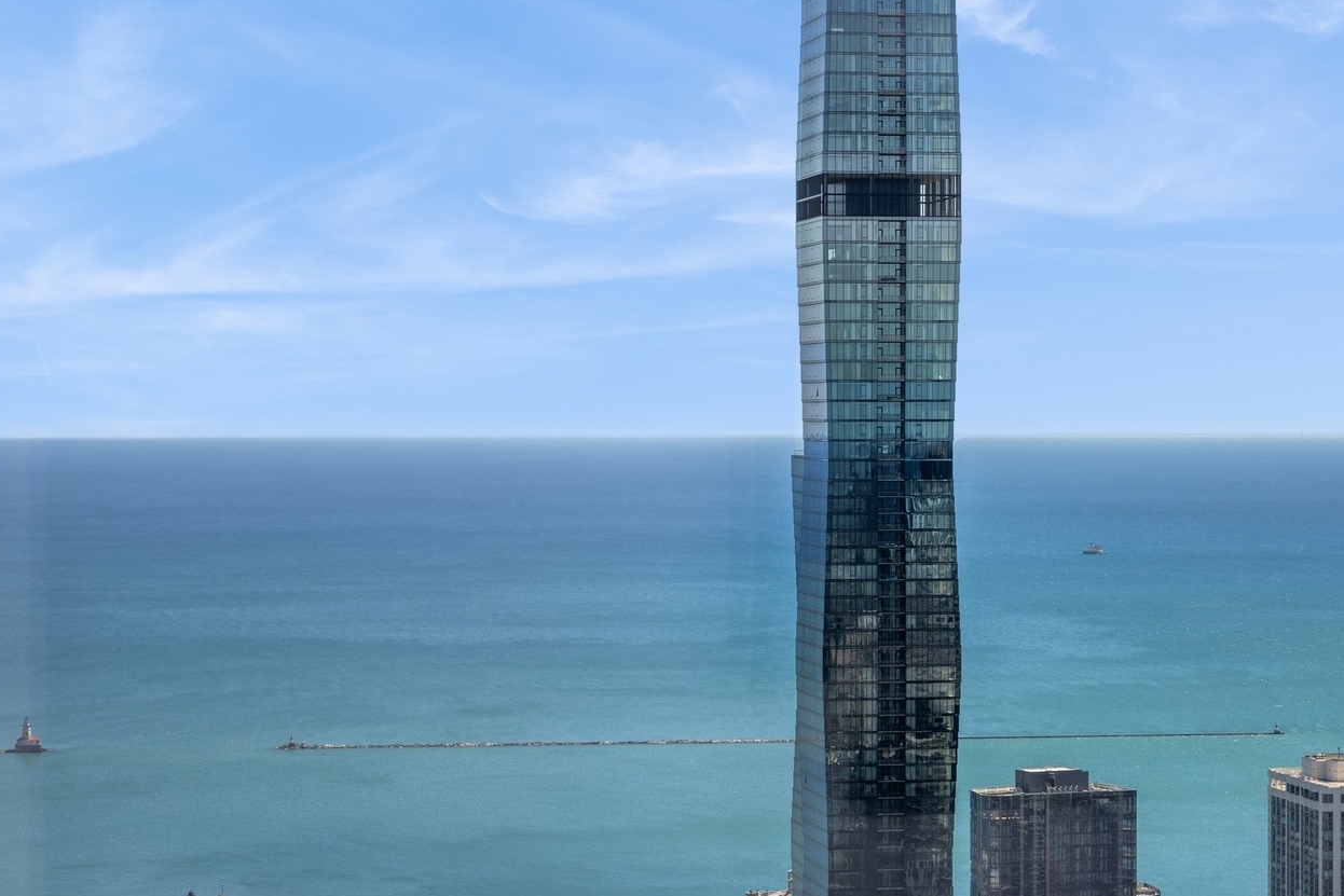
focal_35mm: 91
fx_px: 3397
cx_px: 692
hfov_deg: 22.4
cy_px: 468
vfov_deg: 15.0
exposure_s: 1/250
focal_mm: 70
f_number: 9.5
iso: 200
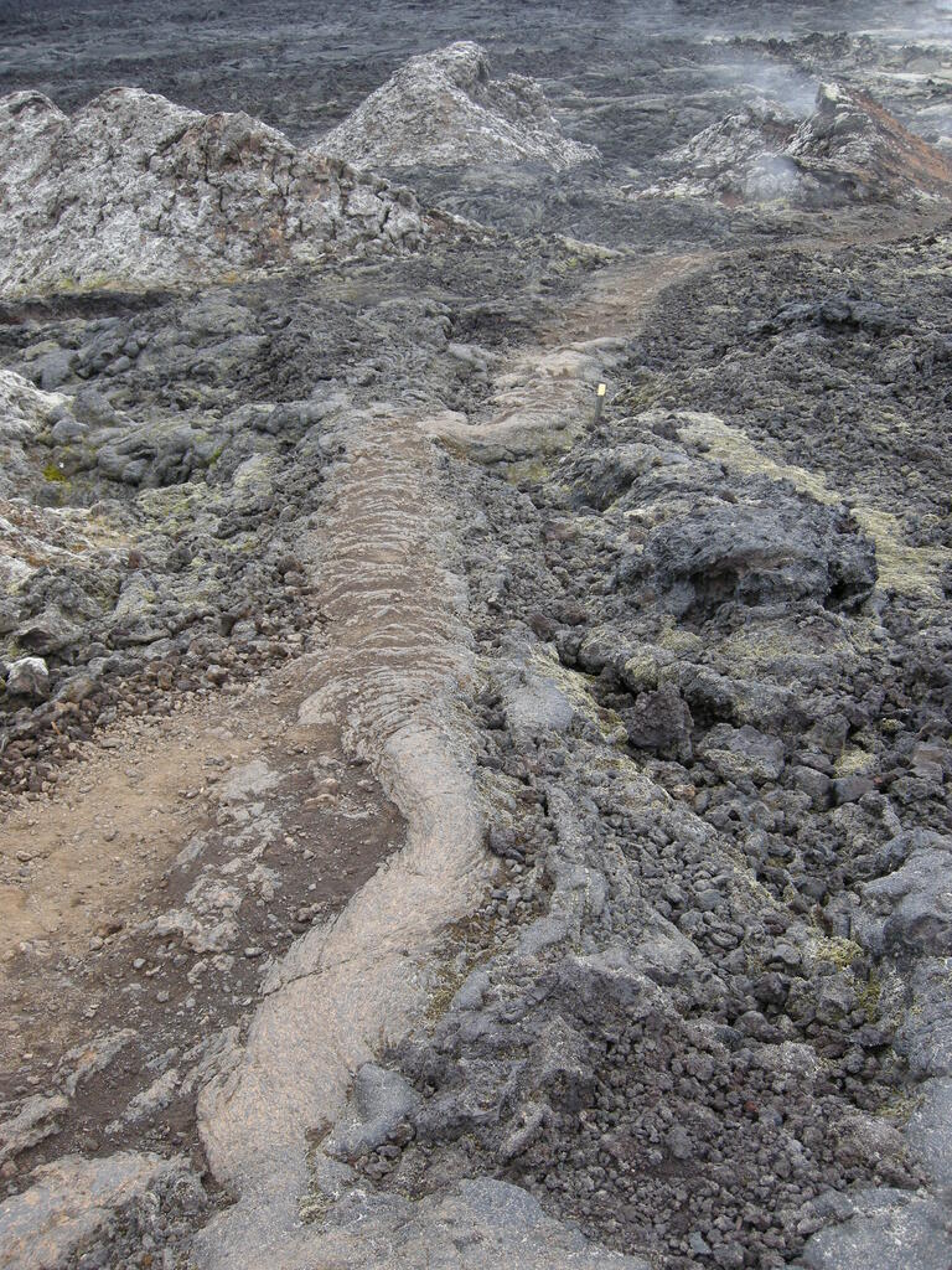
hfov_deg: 40.7
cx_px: 476
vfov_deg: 52.6
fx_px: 1283
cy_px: 635
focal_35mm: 35
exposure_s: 1/68.8
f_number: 3.4
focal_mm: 7.5
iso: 100
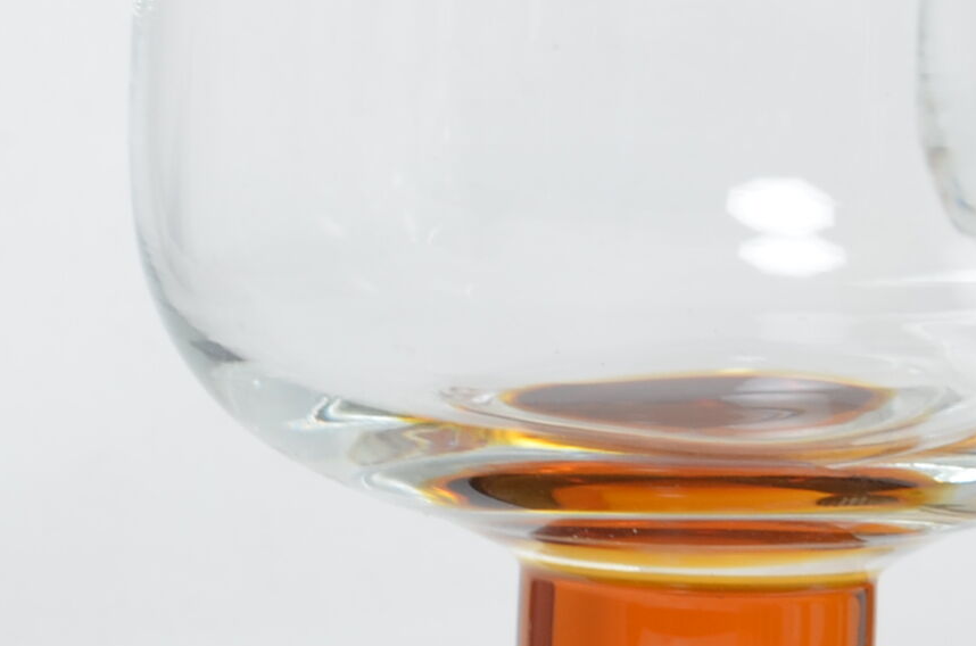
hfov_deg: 6.2
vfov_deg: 4.2
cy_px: 699
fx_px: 8737
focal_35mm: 323
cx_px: 1935
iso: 100
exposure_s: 1/125
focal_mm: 50
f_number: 10
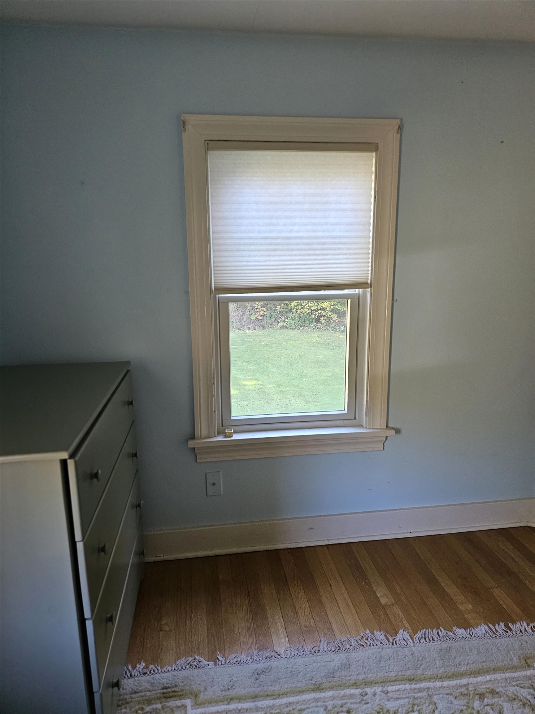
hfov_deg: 58.9
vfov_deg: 73.9
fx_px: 474
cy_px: 357
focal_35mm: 23
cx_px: 268
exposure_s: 1/240
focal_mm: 6.3
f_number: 1.7
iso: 800
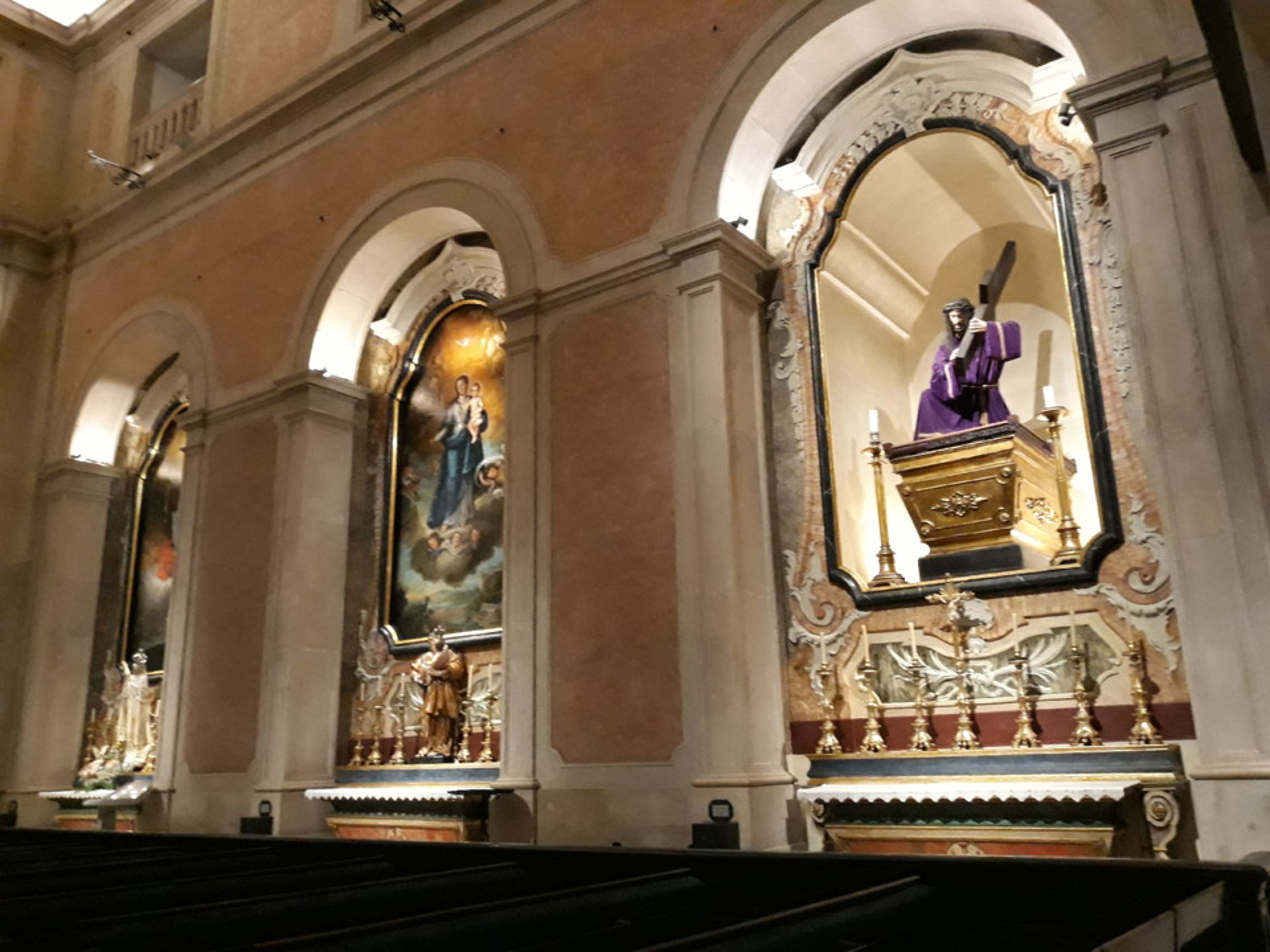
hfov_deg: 65.3
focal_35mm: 27
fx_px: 991
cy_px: 476
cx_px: 635
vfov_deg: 51.4
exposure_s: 1/25
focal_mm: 3.71
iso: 640
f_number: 1.7
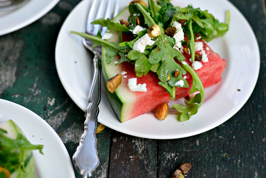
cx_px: 137
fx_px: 495
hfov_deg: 30.1
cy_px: 63
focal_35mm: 67
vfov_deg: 20.3
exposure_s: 1/800
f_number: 3.2
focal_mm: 50
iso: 1000
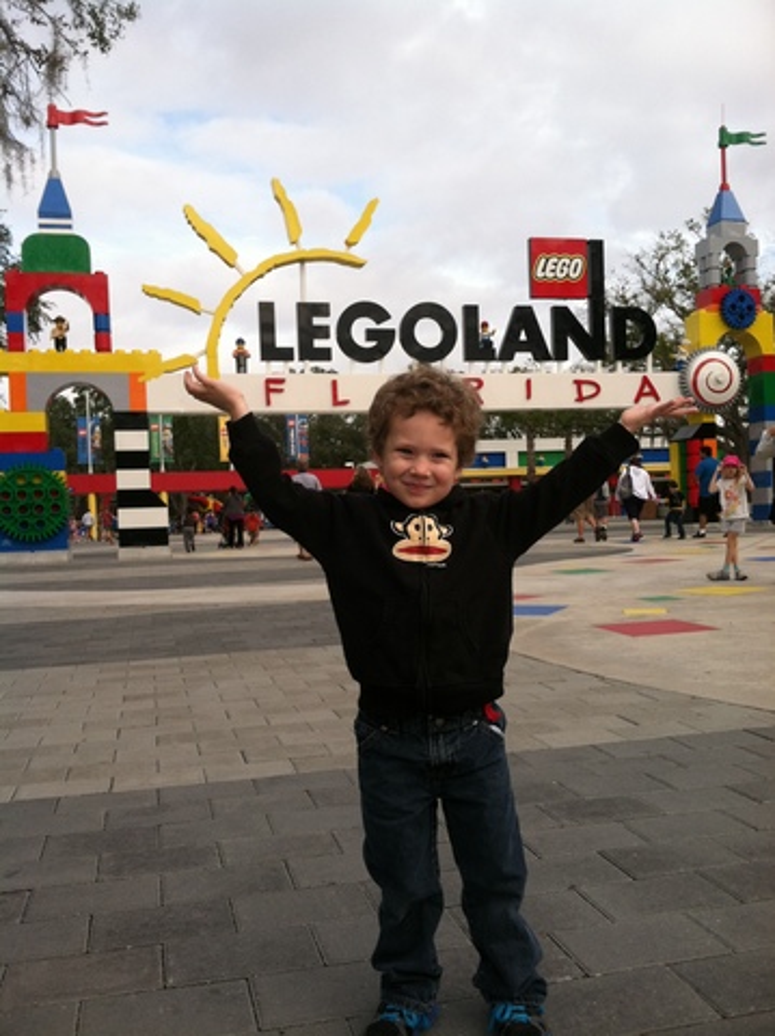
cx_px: 388
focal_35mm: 35
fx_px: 1047
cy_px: 518
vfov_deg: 52.7
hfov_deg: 40.6
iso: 80
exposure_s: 1/643
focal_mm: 3.85
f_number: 2.8
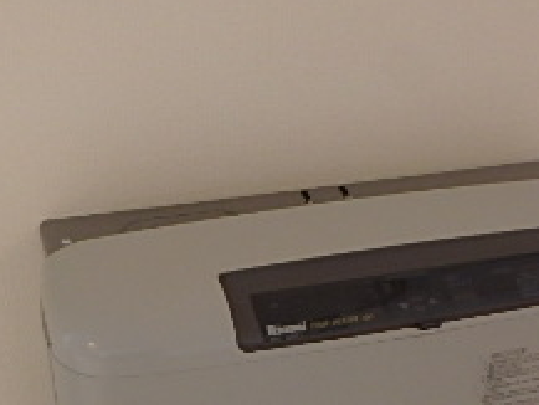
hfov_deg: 31.0
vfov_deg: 21.9
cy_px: 485
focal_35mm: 62
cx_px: 338
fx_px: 966
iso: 250
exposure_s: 1/30
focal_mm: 3.7
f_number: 3.5
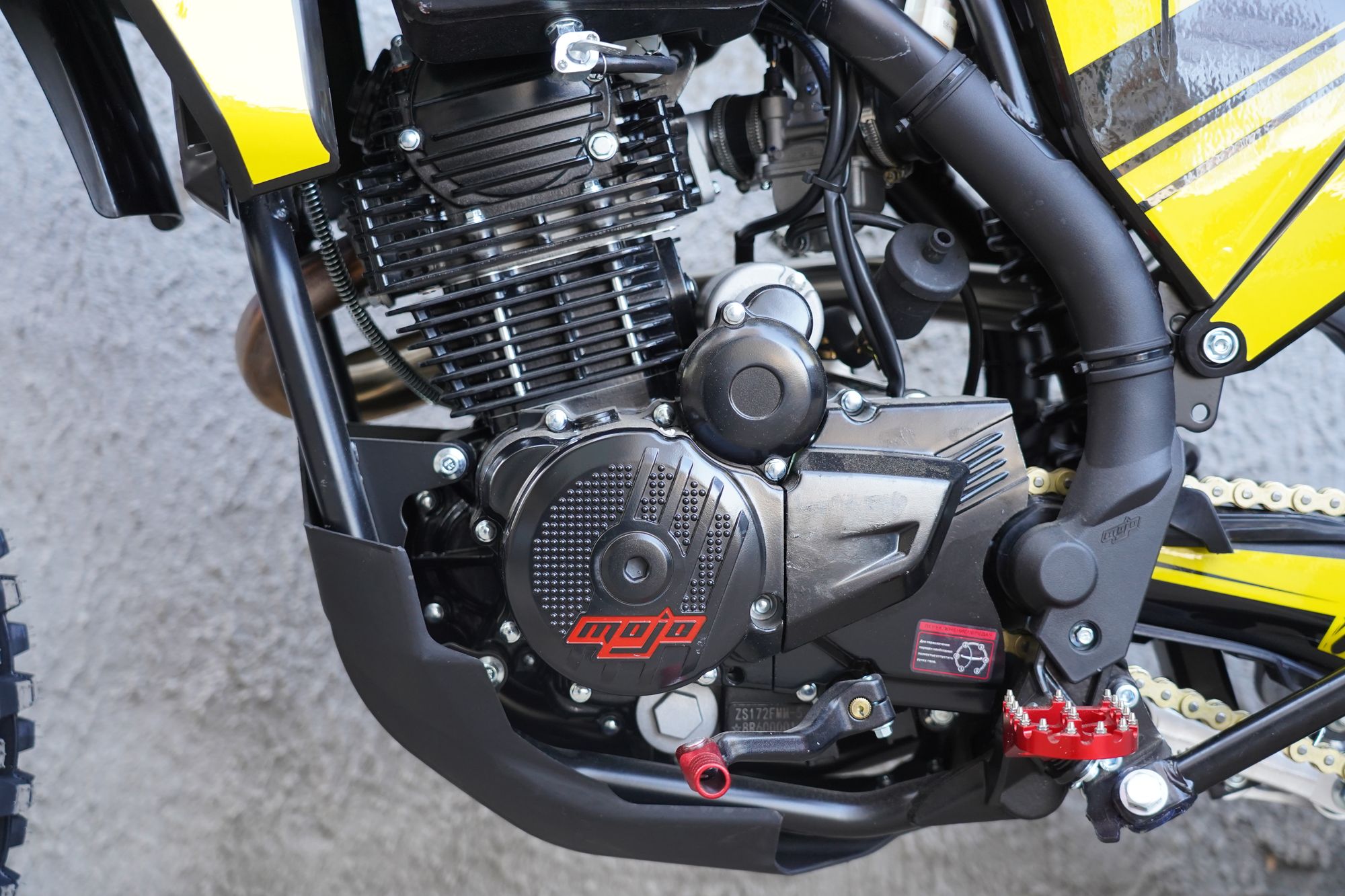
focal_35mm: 56
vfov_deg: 24.2
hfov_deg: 35.6
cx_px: 672
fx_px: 2092
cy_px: 448
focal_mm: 56
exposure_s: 1/160
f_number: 4
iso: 1600
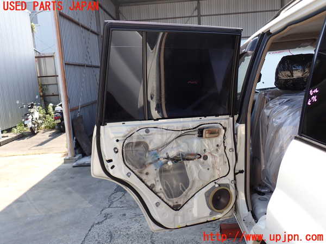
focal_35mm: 30
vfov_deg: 46.8
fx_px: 283
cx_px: 163
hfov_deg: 60.0
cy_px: 122
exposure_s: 1/250
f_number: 3.2
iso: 100
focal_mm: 5.4
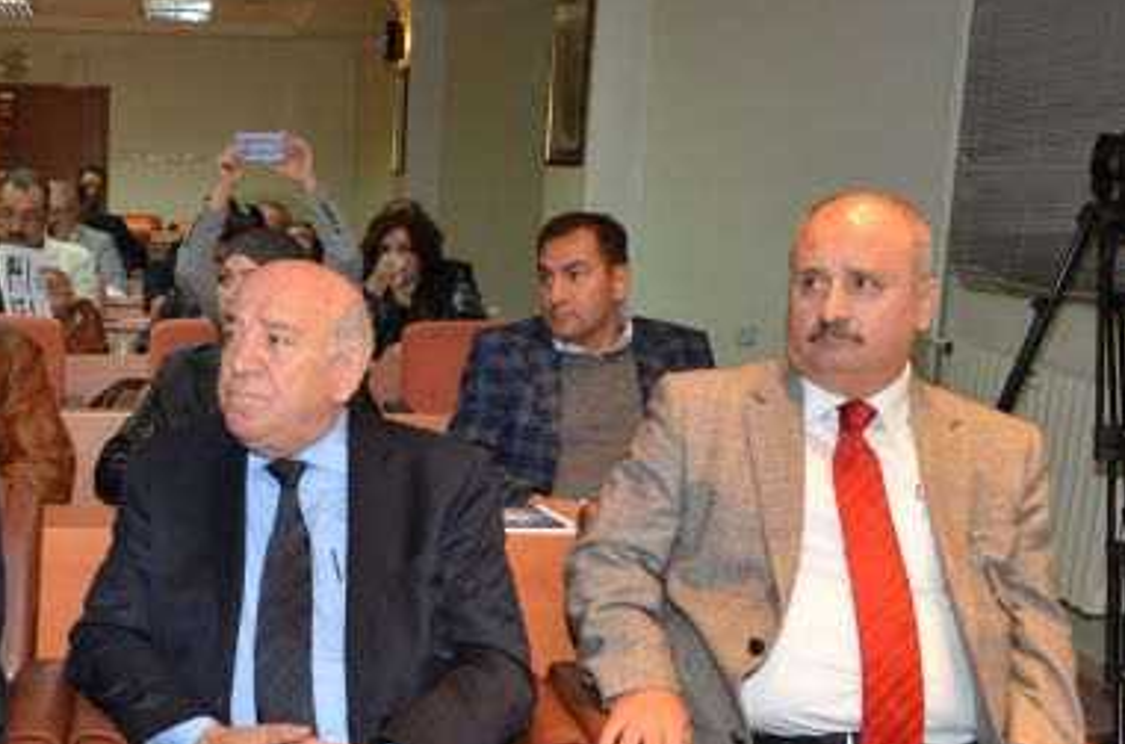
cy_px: 527
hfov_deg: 37.2
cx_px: 257
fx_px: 1621
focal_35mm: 52
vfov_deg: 25.6
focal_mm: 22
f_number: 4
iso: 800
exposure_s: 1/60
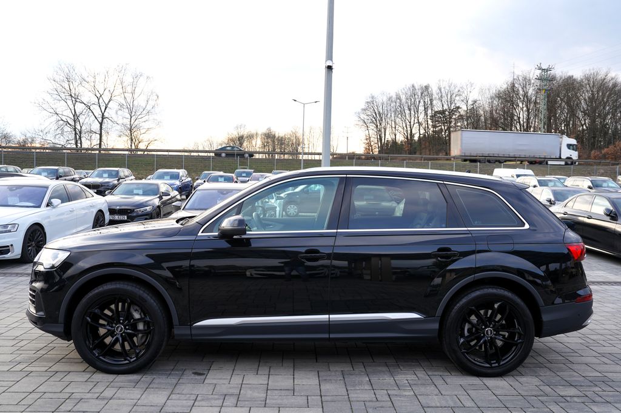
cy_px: 206
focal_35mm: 29
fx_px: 500
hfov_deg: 63.7
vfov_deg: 44.9
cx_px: 310
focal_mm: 29
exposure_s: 1/100
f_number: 5
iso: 100
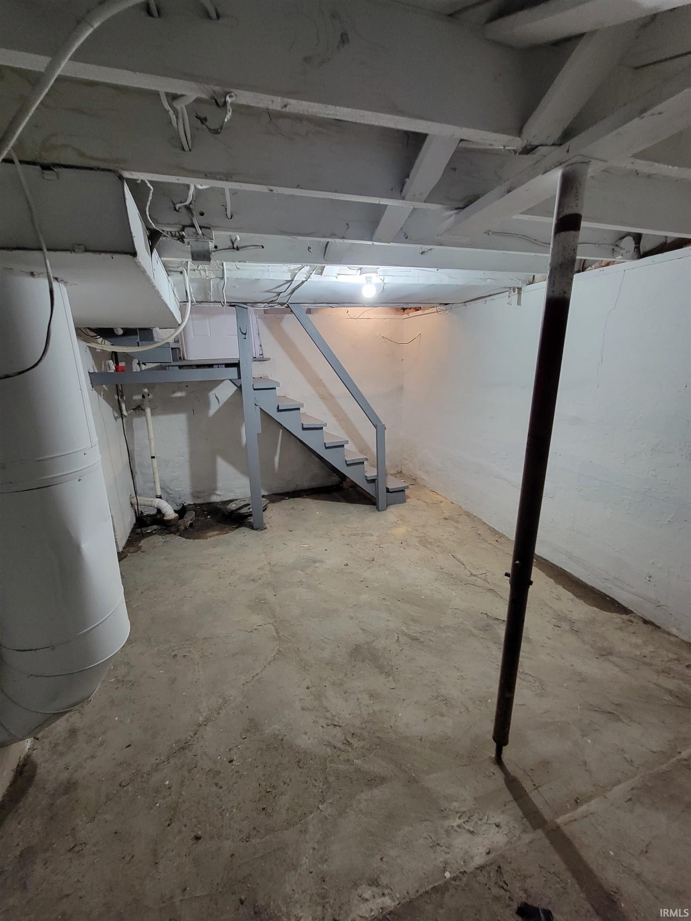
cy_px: 460
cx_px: 346
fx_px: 346
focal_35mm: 13
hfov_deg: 89.9
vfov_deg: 106.2
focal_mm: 2.2
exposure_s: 1/30
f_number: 2.2
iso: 500
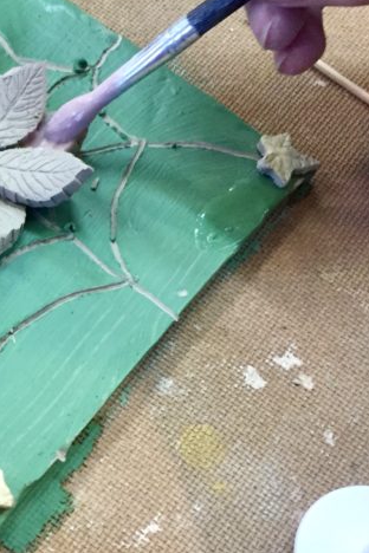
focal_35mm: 66
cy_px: 331
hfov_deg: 19.7
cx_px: -40
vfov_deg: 30.4
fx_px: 1015
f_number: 2.2
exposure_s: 1/33
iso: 200
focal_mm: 4.15
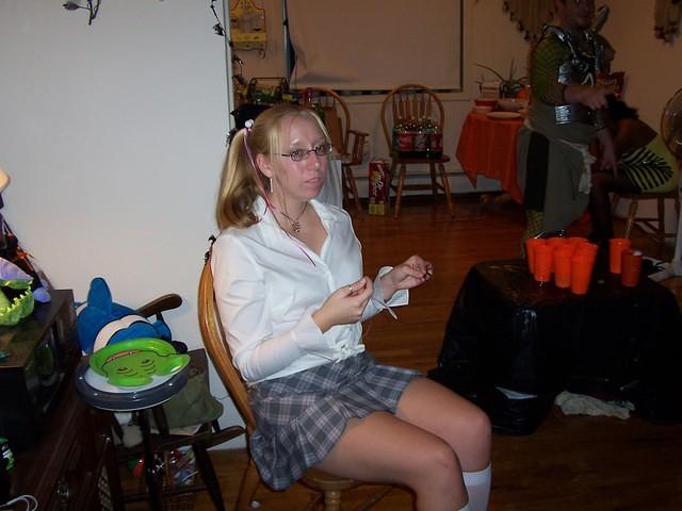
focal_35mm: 37
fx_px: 729
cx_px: 341
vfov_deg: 38.7
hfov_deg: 50.1
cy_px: 256
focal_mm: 5.6
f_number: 2.8
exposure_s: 1/60
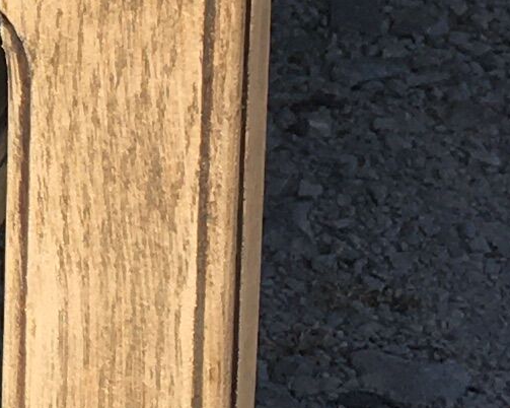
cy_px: -521
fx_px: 3425
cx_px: -515
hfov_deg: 8.1
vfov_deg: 6.5
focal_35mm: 227
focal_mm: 4.15
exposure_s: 1/1425
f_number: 2.2
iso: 25
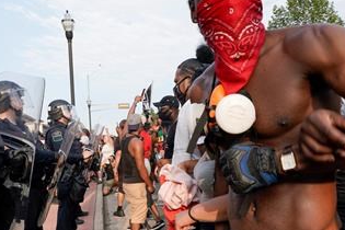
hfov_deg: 57.2
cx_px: 168
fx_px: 316
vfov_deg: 39.7
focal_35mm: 33
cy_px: 142
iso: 200
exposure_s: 1/60
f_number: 13
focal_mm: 16
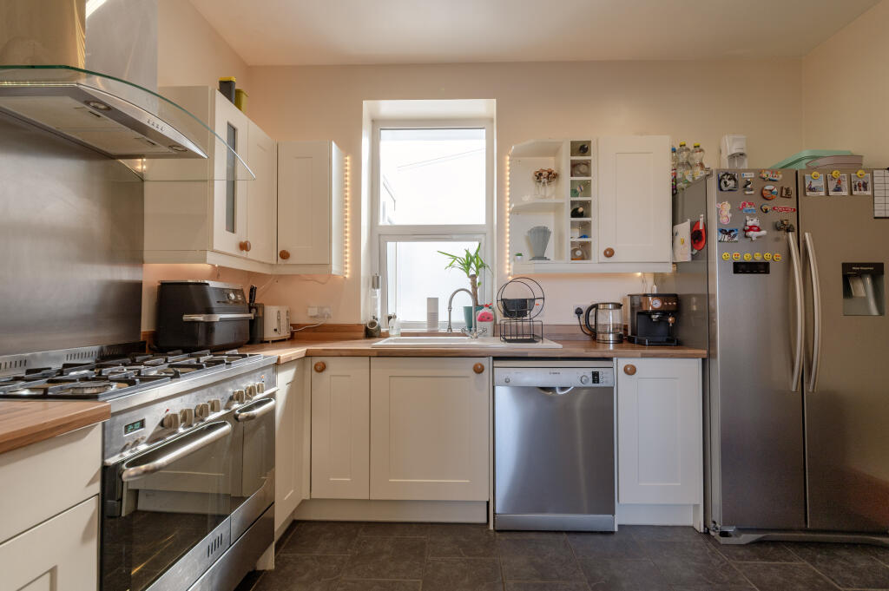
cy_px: 296
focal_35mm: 17
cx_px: 444
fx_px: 419
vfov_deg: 70.3
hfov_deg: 93.3
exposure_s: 1/30
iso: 400
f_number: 8
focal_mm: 17
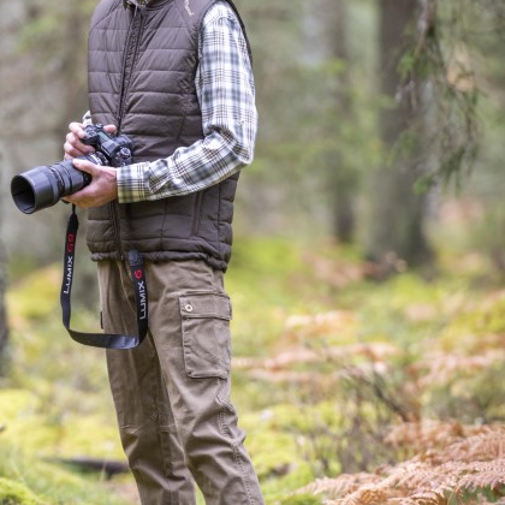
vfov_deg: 4.3
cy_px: 228
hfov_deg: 4.3
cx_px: 136
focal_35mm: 405
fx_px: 6685
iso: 400
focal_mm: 200
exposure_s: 1/100
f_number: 3.2
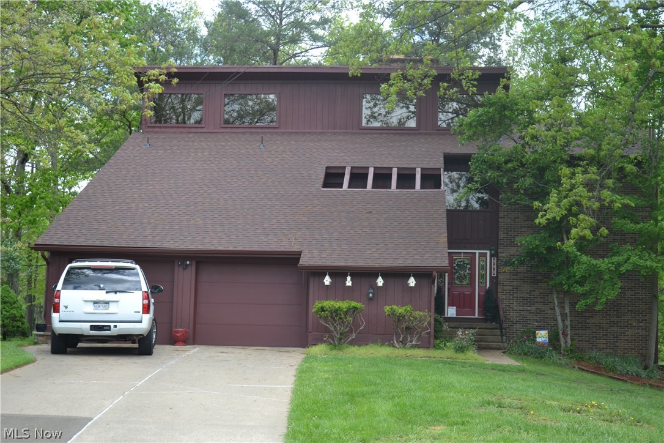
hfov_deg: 33.4
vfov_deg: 22.6
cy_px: 222
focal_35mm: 60
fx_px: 1107
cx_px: 332
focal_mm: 40
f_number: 5.6
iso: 100
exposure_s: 1/125
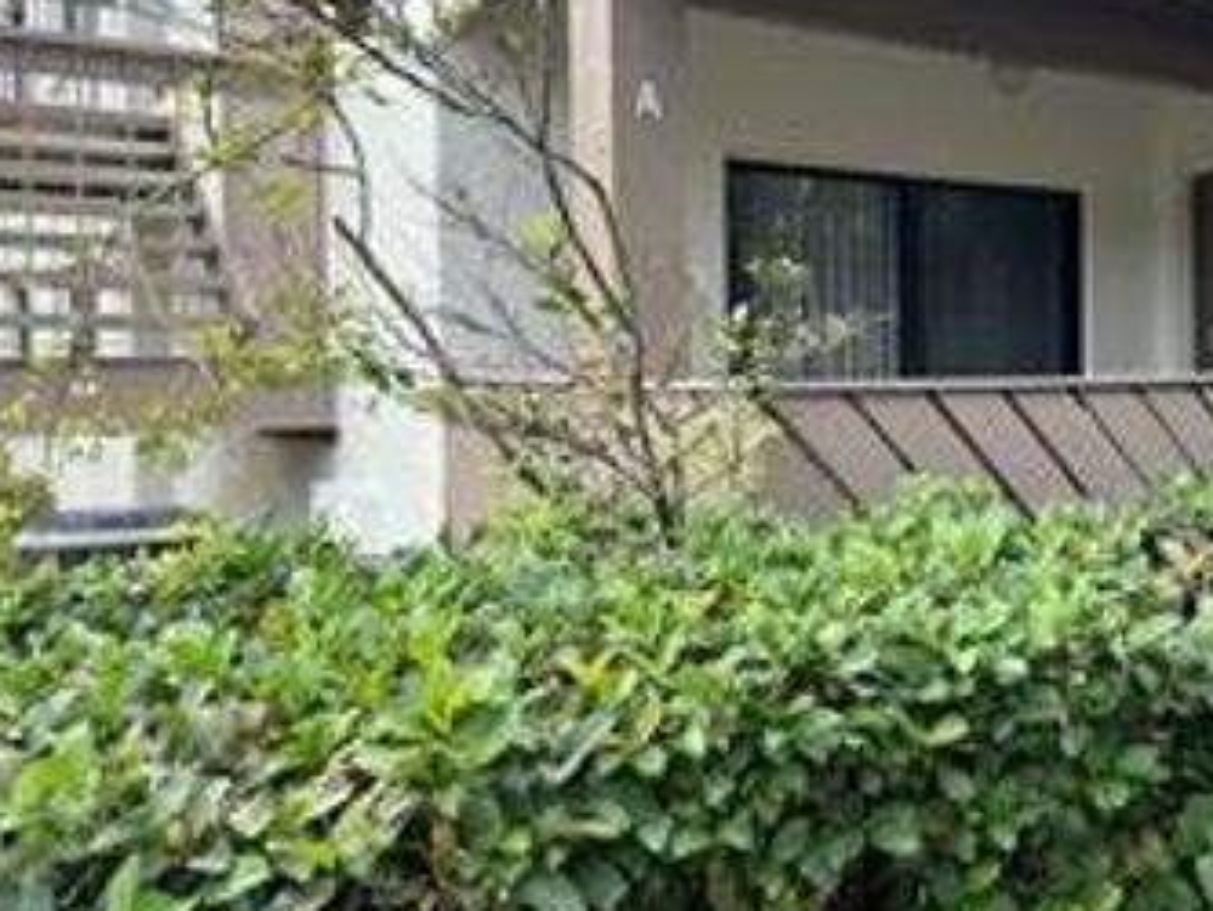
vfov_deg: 36.7
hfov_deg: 46.5
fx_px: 1367
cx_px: 874
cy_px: 355
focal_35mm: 39
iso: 50
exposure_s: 1/628
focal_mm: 5.7
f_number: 1.5
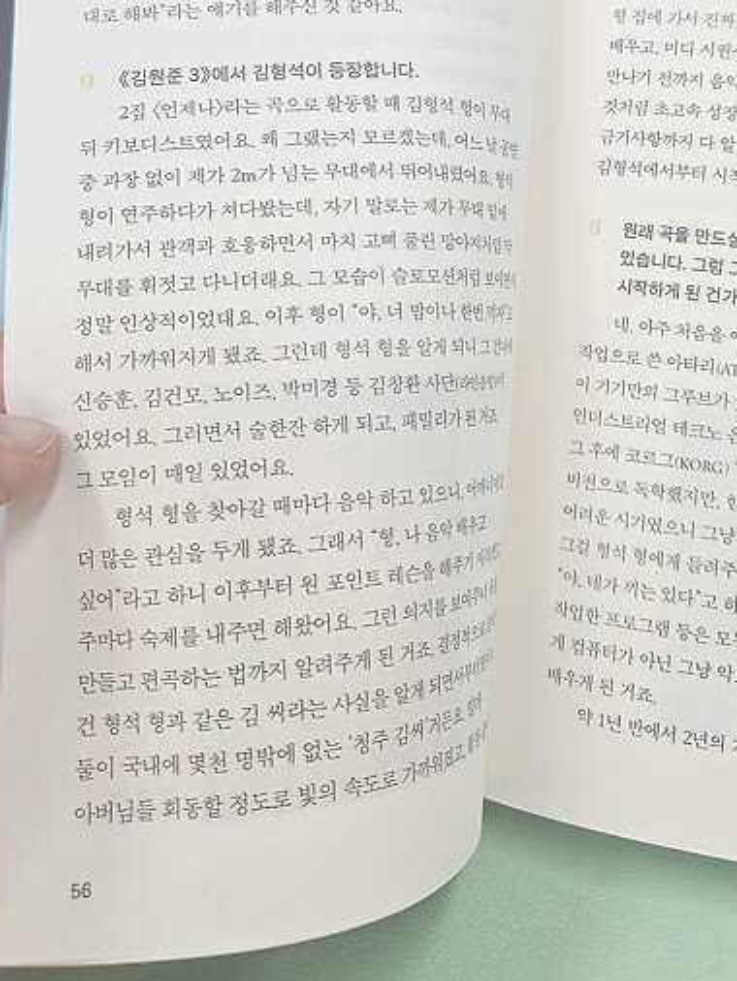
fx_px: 1135
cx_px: 500
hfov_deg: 35.6
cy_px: 233
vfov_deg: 45.0
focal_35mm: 40
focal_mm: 5.4
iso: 80
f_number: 1.8
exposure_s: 1/120
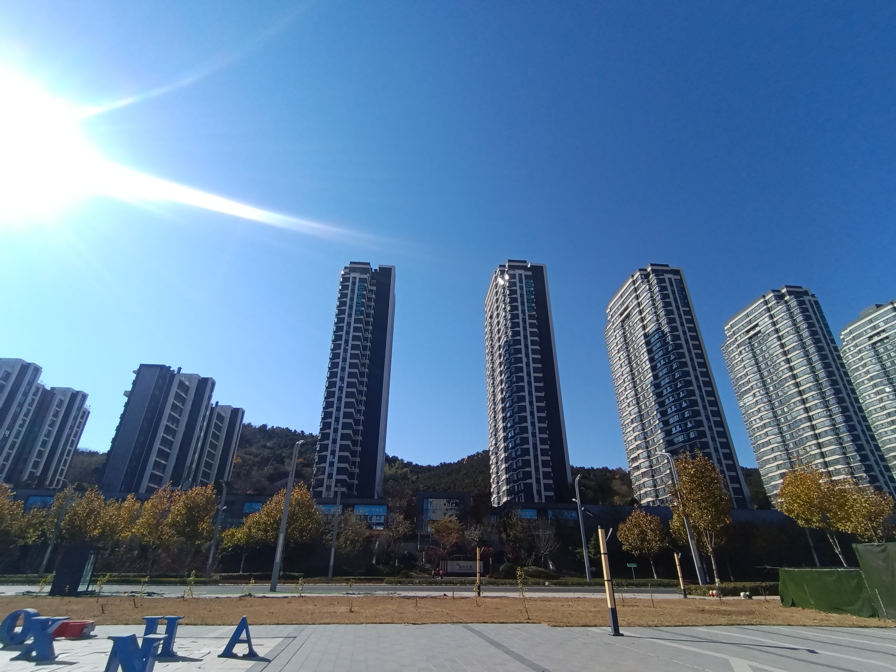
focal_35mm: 17
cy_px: 336
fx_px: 440
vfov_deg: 74.7
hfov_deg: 91.0
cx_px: 448
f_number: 2.4
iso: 111
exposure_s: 1/1456
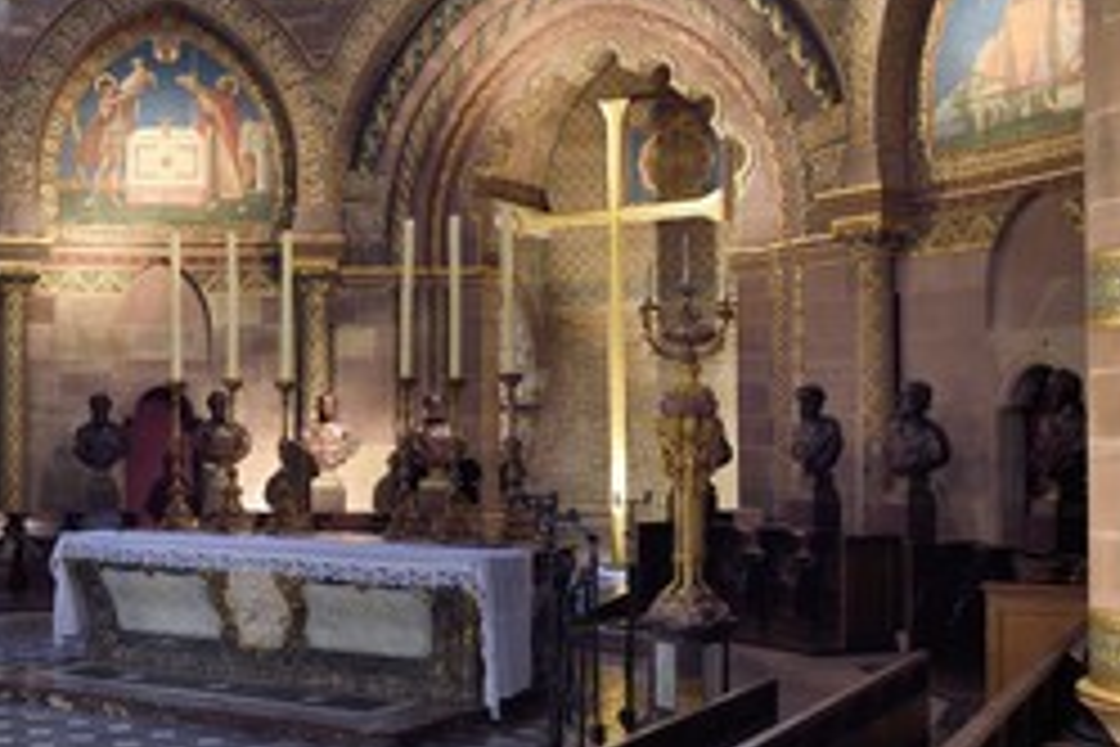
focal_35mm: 49
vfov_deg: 27.5
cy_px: 346
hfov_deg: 38.7
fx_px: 1524
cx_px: 207
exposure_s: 1.6
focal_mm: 29
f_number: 8
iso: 400
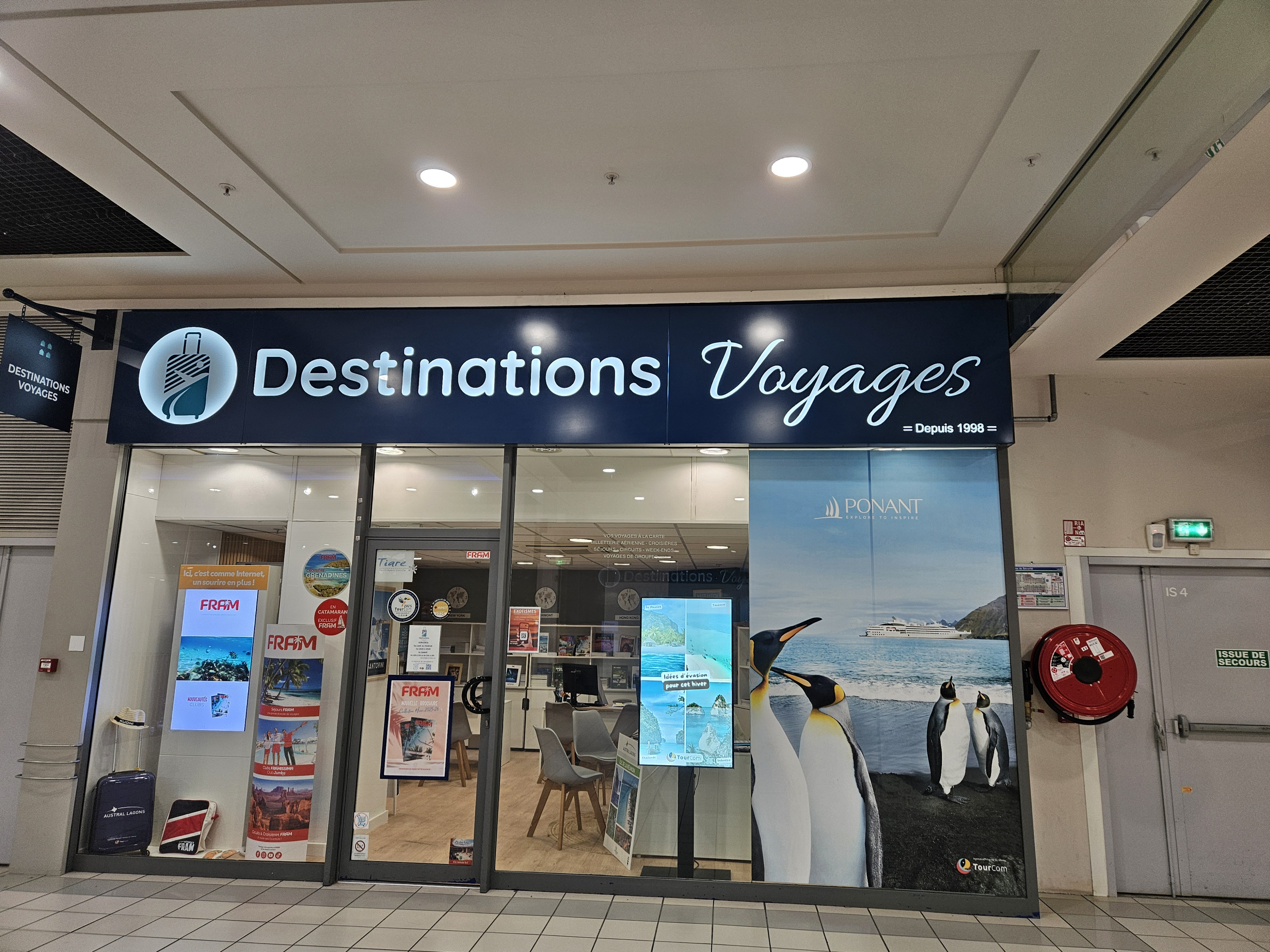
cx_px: 635
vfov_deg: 58.9
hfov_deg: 73.9
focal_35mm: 23
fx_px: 844
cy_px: 476
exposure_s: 1/100
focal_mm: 5.4
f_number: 1.8
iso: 80
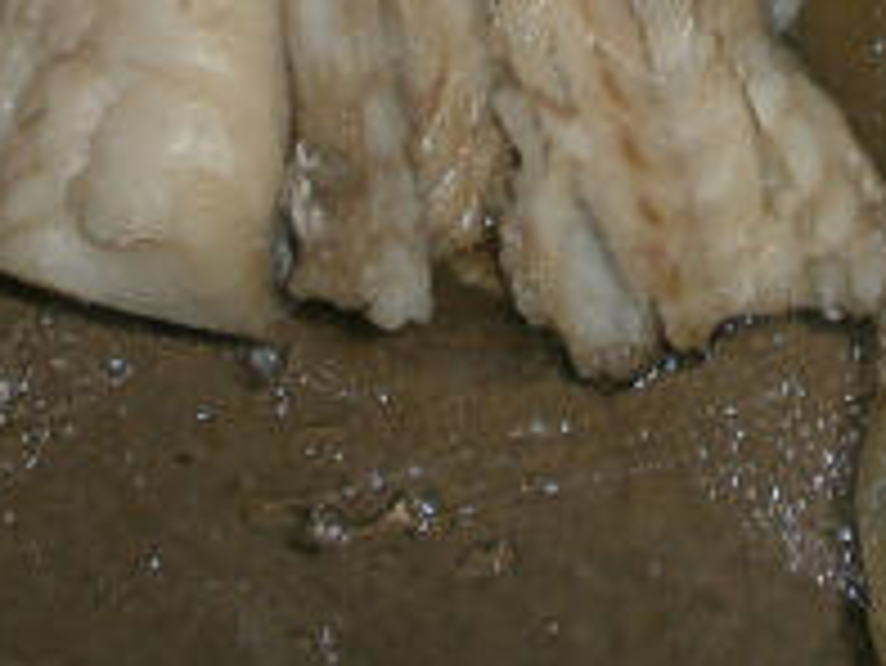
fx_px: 2638
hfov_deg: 18.9
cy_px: -457
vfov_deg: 13.2
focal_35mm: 103
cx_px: 668
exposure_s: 1/30
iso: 125
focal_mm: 4.8
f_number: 2.9
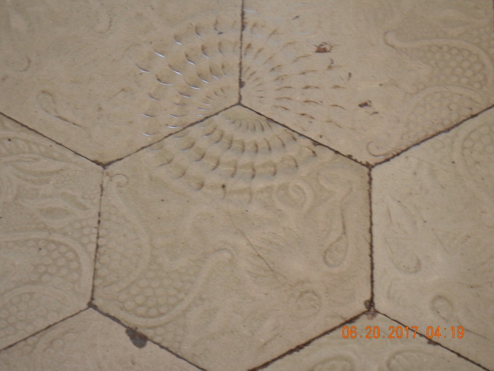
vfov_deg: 14.5
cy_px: 186
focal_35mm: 102
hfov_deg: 19.3
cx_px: 247
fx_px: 1456
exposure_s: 1/6.2
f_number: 4.5
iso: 400
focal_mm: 18.3
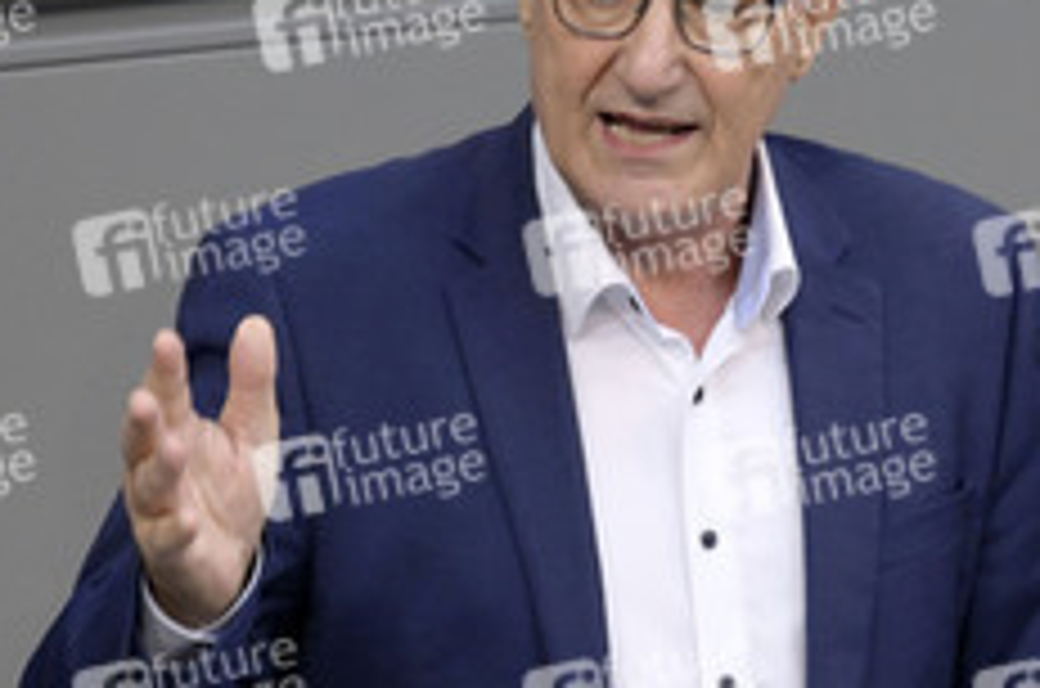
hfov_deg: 2.6
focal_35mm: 802
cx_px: 700
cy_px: 355
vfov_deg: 1.7
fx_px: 23121
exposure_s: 1/250
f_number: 6.3
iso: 8000
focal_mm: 410
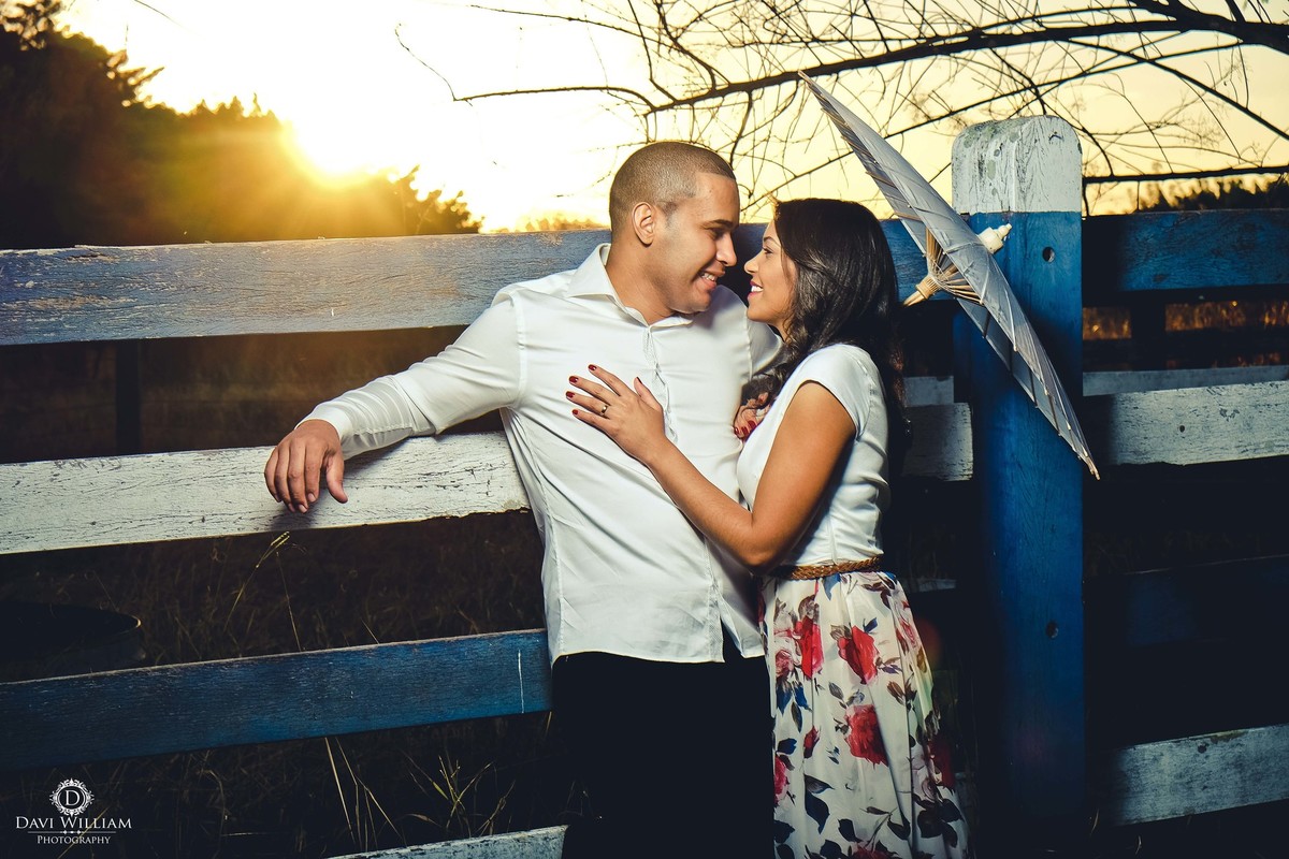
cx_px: 644
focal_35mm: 83
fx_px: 2972
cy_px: 430
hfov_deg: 24.5
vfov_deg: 16.5
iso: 200
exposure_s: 1/180
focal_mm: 55
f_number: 7.1
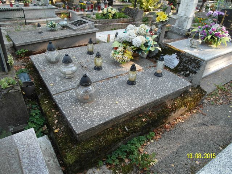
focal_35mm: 24
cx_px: 116
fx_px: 161
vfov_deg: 56.8
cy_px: 87
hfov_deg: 71.6
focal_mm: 5.2
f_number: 3.4
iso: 100
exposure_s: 1/45
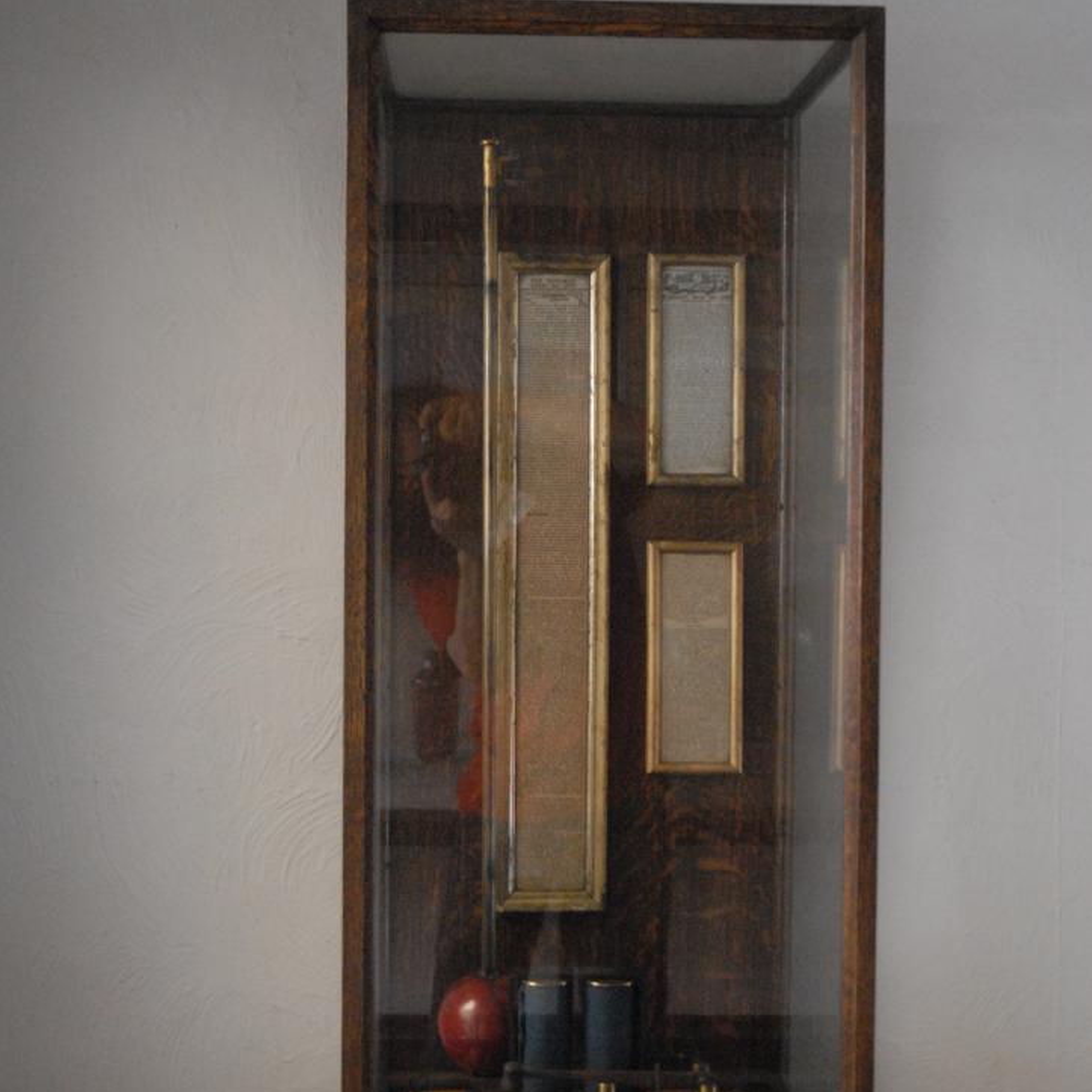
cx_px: 546
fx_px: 1843
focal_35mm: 52
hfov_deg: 33.0
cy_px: 516
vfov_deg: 33.0
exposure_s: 1/60
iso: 1600
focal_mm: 27
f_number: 3.8
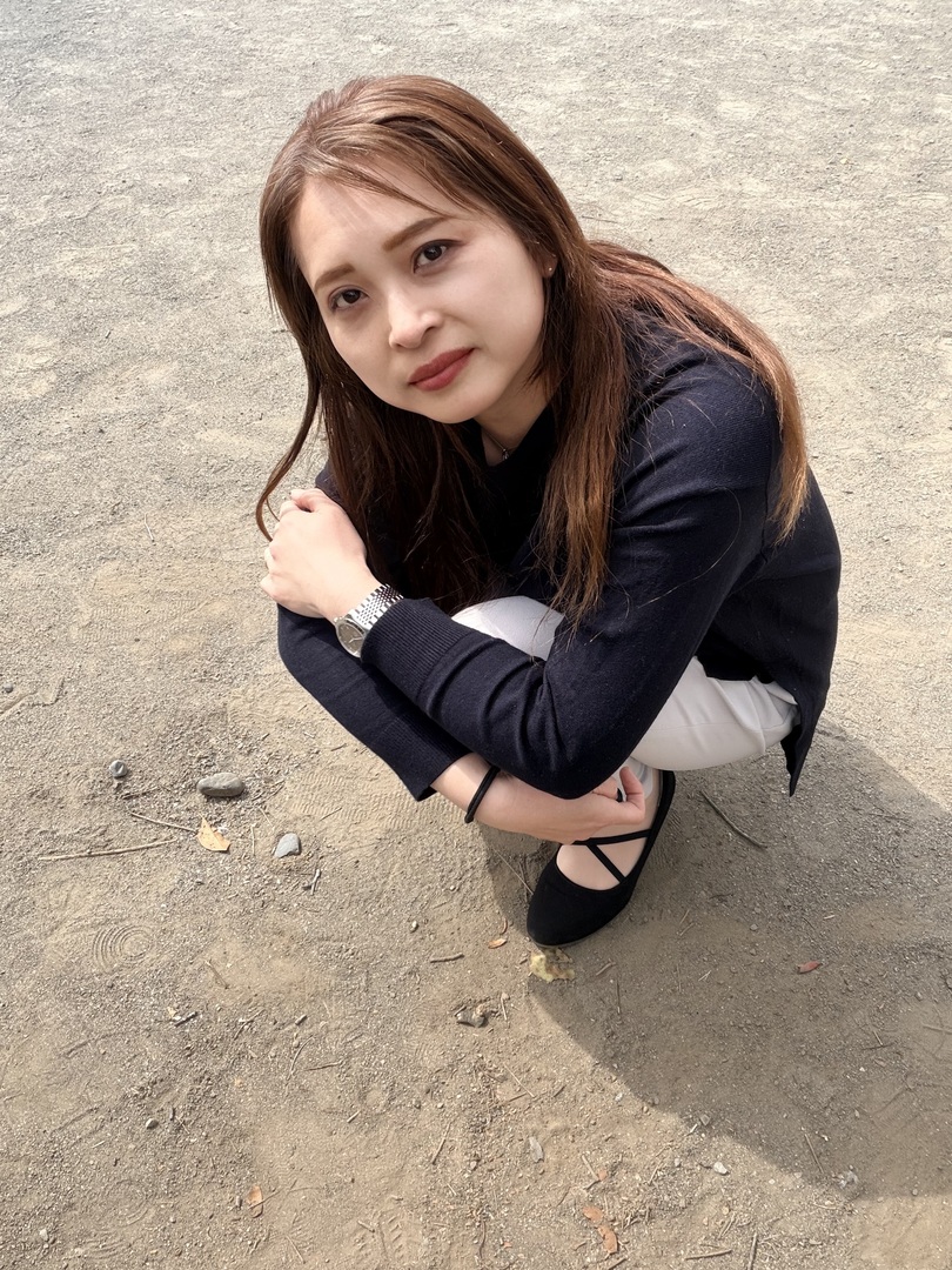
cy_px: 635
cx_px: 476
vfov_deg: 60.0
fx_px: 1100
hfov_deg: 46.8
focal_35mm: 30
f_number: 1.9
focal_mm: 2.71
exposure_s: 1/427
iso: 25
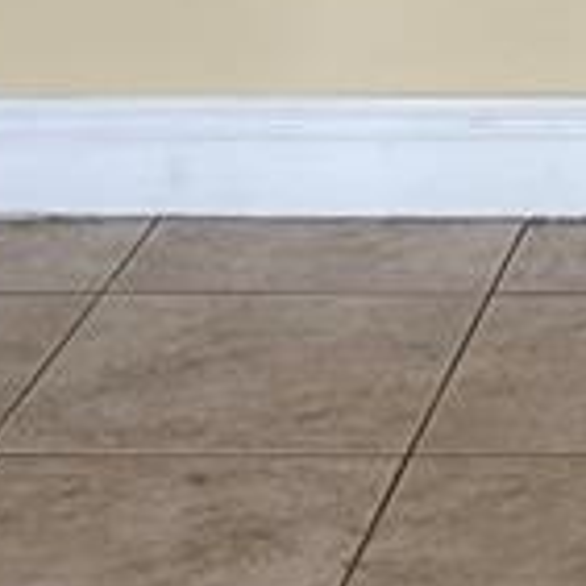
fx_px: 3754
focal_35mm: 196
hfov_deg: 8.5
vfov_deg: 8.5
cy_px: -557
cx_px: 1143
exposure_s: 1/121
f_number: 1.5
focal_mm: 5.7
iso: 50
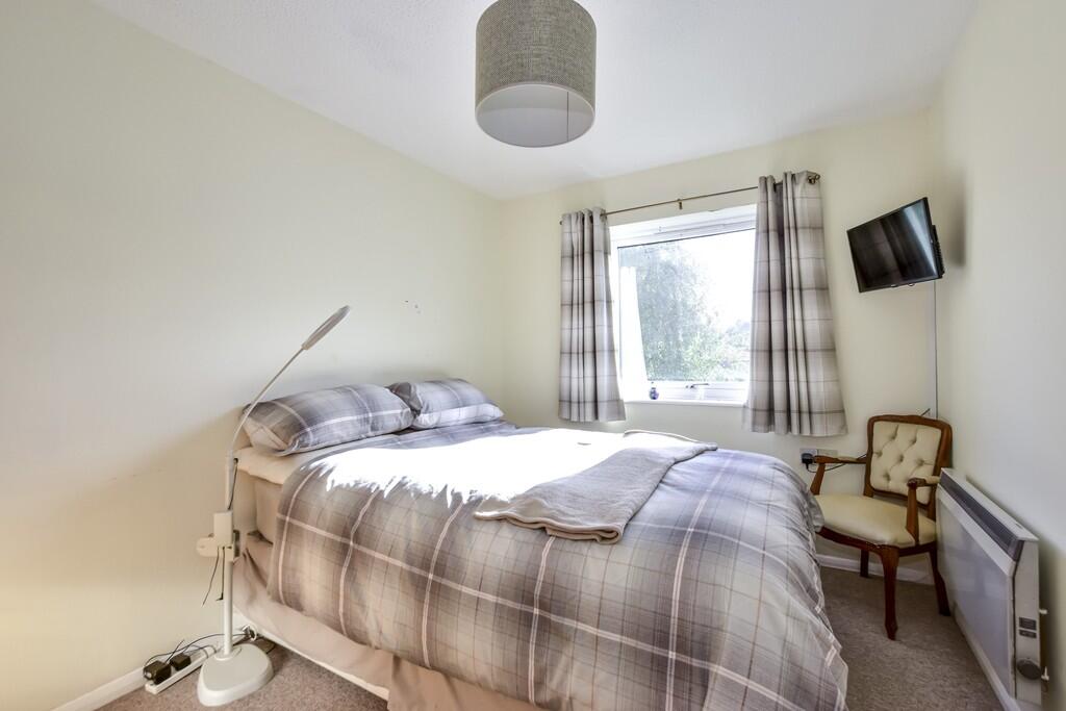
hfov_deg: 100.4
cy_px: 356
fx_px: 444
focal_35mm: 15
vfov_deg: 77.3
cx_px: 533
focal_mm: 10
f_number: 8
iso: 640
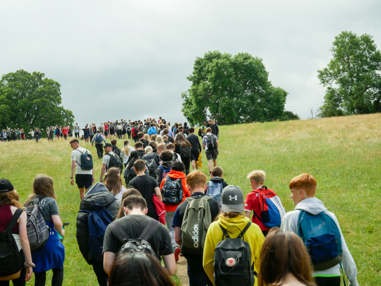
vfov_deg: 21.0
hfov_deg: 27.8
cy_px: 143
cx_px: 190
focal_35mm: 70
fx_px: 771
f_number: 5.2
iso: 800
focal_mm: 35
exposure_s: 1/4000
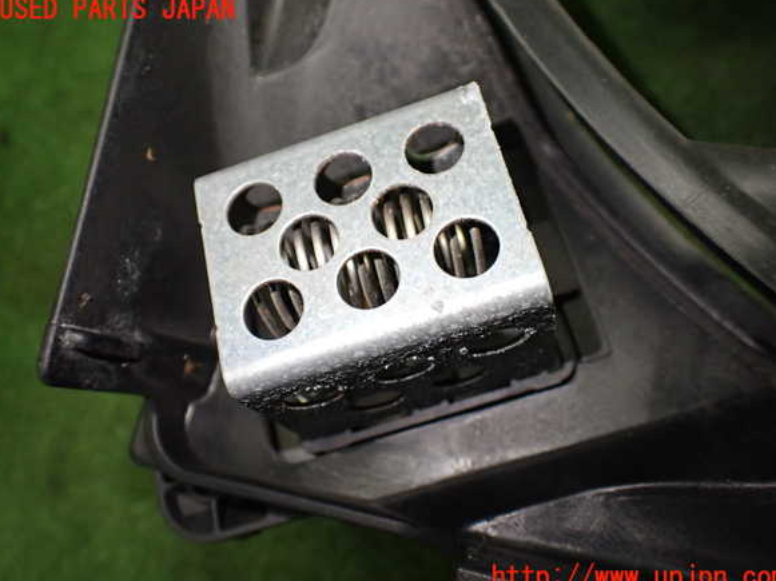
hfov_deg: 58.4
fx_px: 695
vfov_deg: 45.4
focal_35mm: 31
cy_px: 294
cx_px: 393
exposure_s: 1/125
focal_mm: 5.4
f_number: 2.3
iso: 400
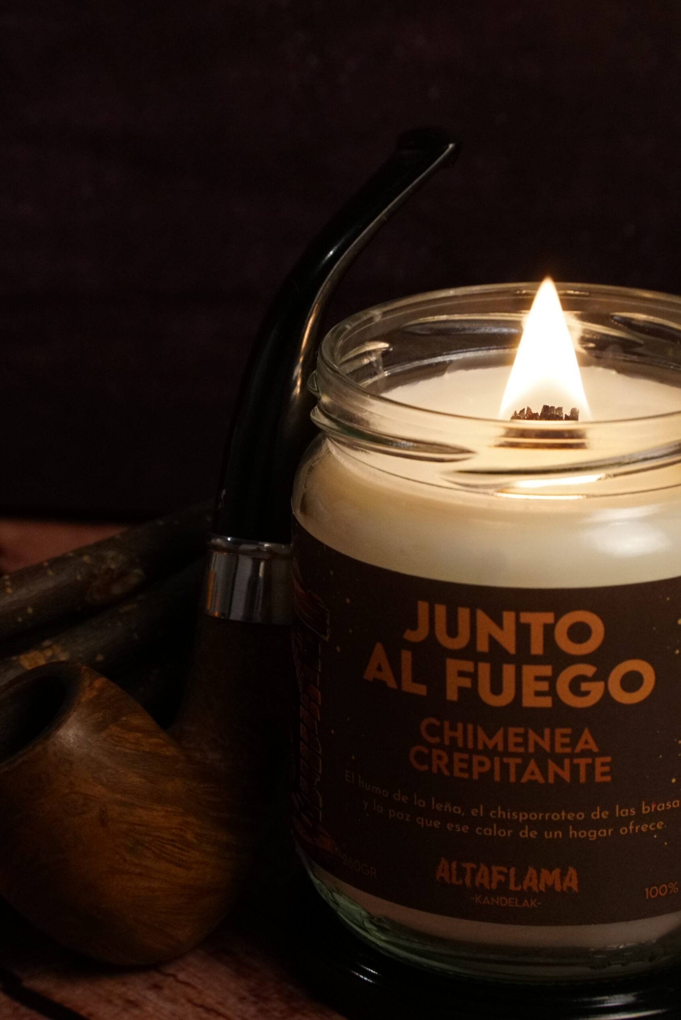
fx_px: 3457
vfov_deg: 16.8
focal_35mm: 122
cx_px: 340
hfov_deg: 11.3
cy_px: 510
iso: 6400
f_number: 14
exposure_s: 1/100
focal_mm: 122
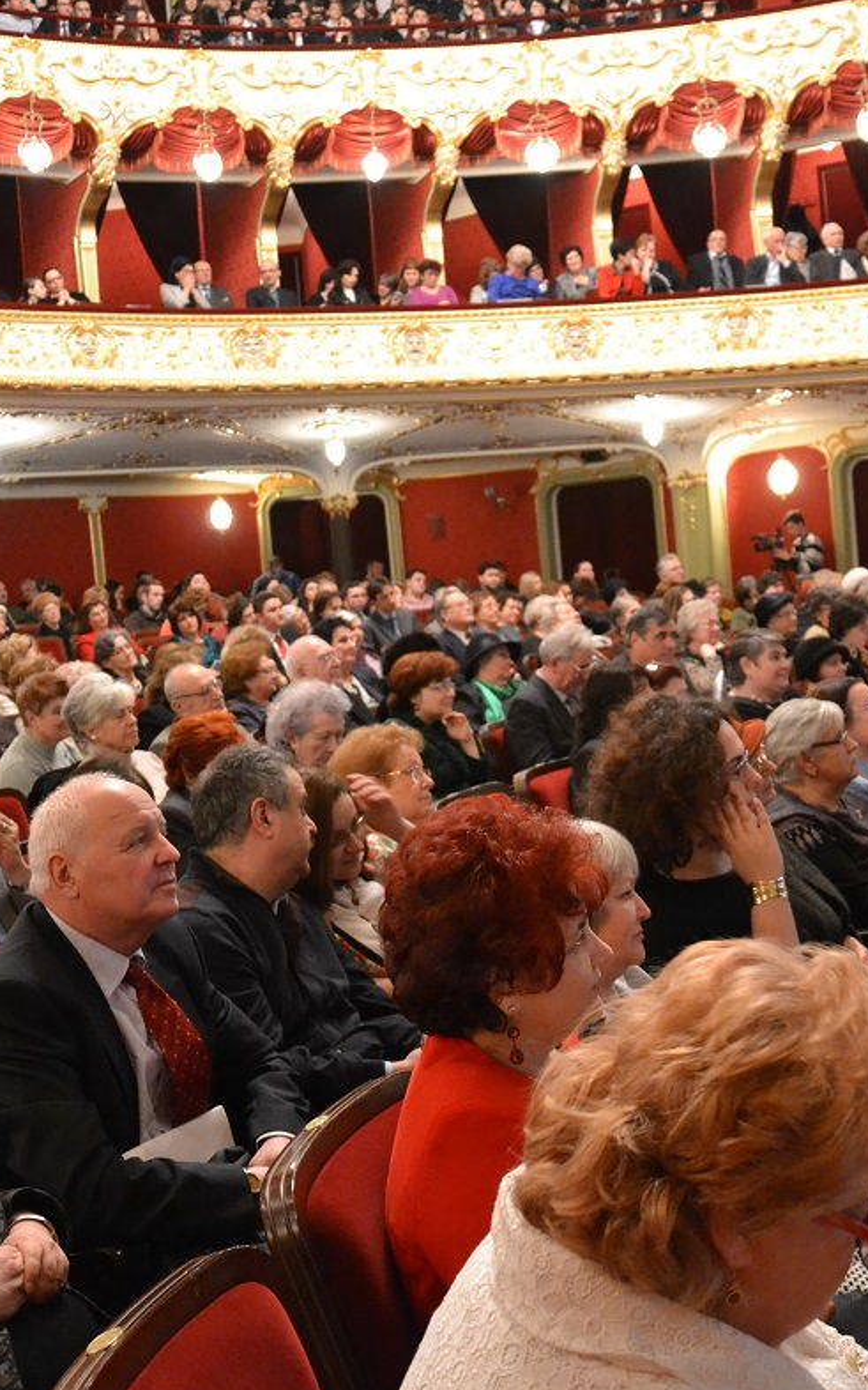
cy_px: 700
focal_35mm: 42
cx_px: 523
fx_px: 1590
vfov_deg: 47.2
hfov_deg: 30.4
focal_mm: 18
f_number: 3.5
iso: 3200
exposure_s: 1/30
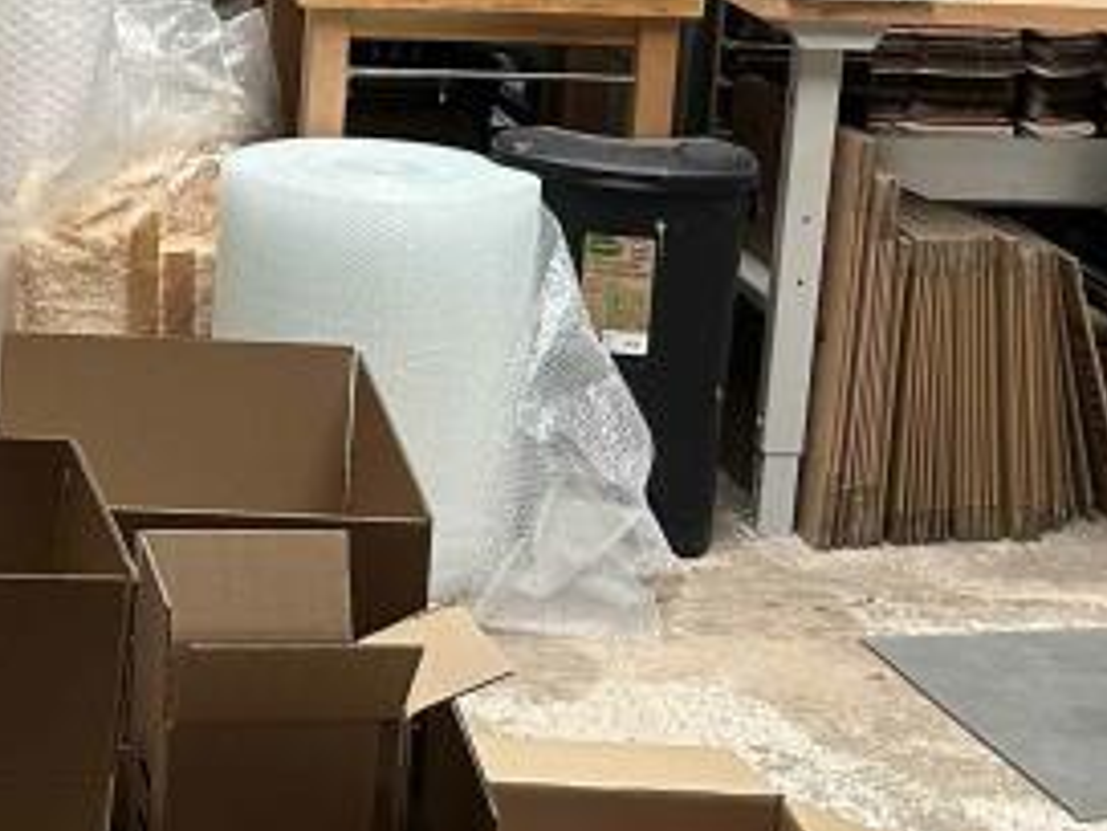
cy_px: -16
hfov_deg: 19.7
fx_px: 3134
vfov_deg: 14.8
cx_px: 147
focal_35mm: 98
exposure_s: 1/121
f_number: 1.5
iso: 80
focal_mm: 5.7
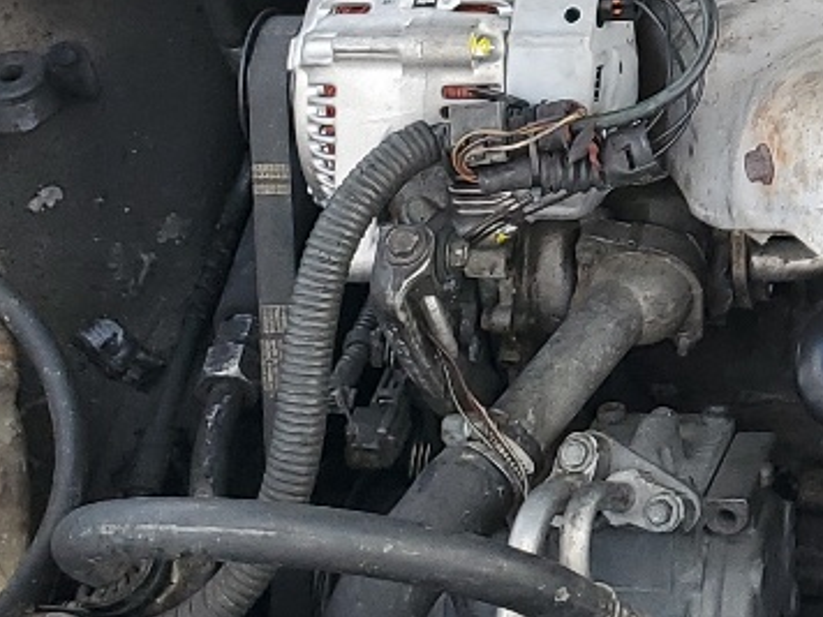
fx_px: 2782
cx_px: 1332
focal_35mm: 117
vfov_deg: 11.8
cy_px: -464
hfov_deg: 15.2
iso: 50
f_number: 1.5
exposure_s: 1/370
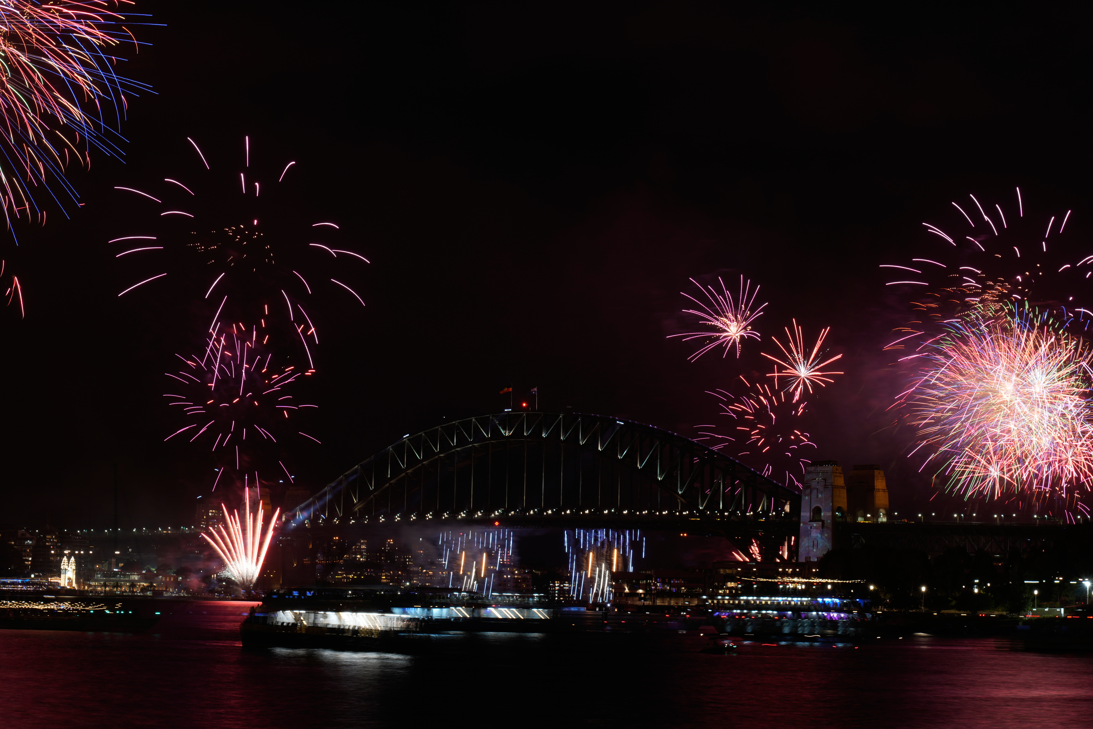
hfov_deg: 28.8
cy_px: 364
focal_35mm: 70
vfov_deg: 19.5
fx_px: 2125
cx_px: 546
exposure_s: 56
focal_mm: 70
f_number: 13
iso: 100
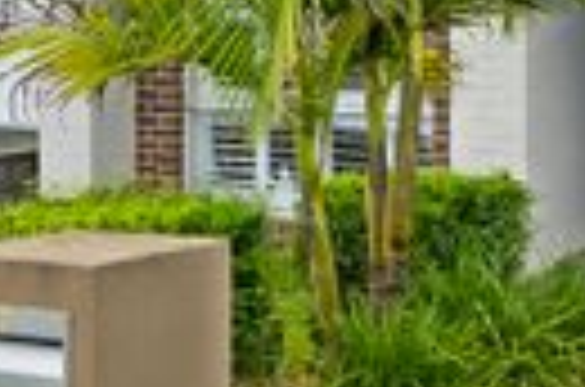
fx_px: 940
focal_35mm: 58
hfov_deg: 30.5
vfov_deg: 22.6
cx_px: 662
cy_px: 34
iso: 100
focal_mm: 16
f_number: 9
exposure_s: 1/6
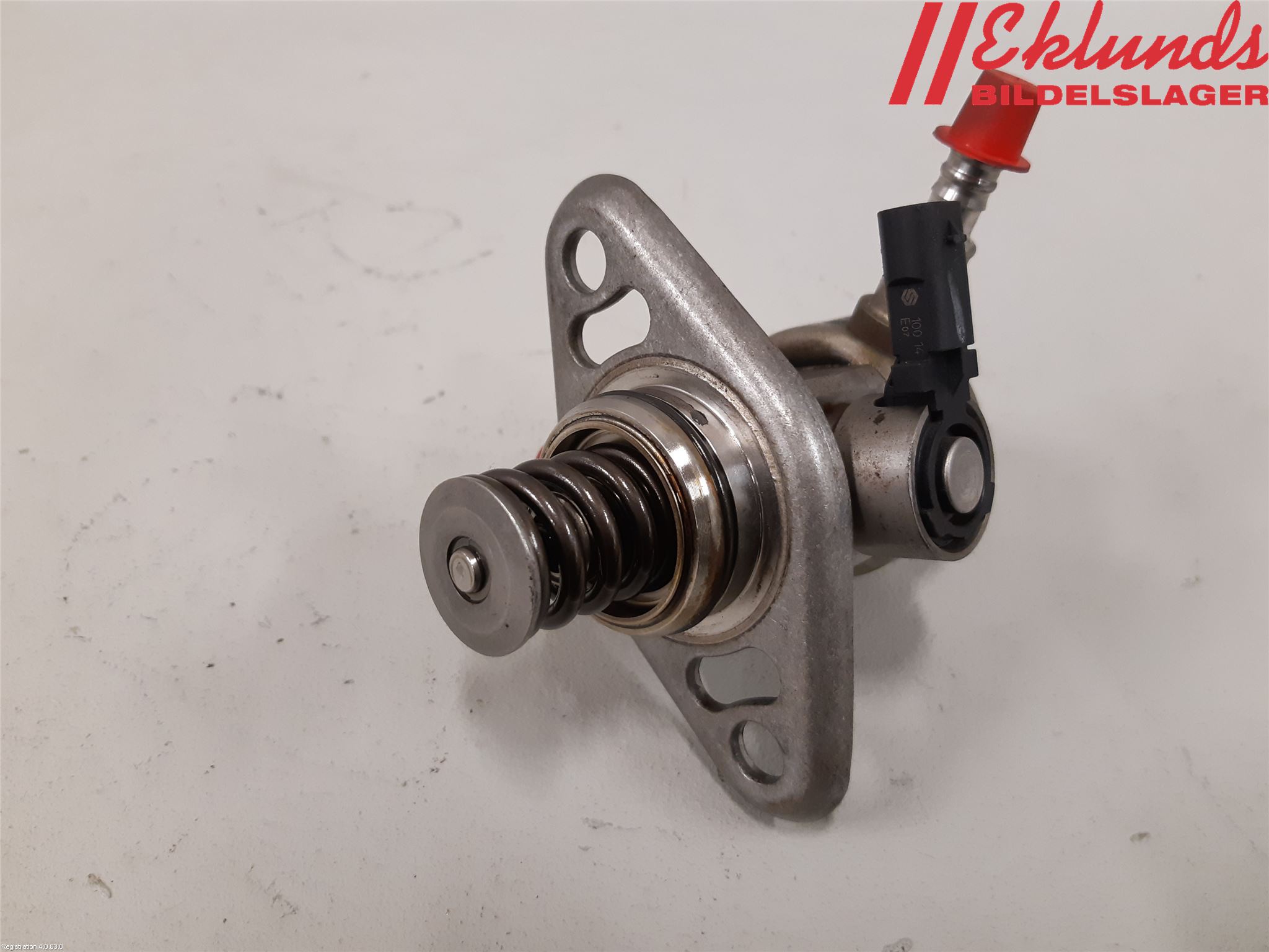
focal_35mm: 26
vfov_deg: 53.1
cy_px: 476
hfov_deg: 67.3
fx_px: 953
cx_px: 634
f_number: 1.7
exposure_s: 1/50
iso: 200
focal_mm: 3.93
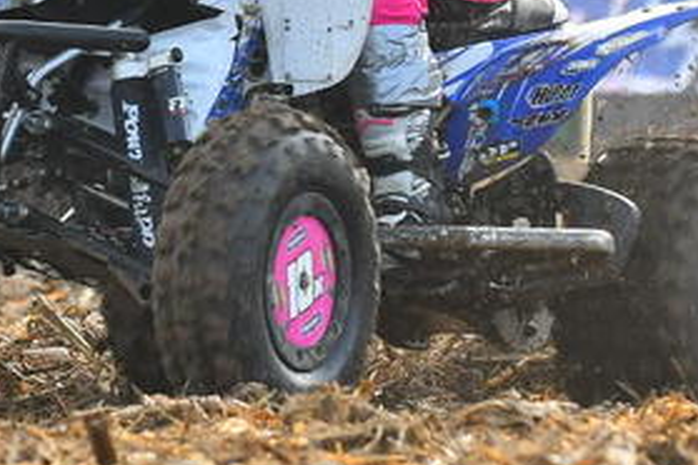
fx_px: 15757
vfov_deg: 1.7
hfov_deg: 2.5
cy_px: -148
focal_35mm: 813
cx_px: 326
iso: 400
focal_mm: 155
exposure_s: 1/1000
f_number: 5
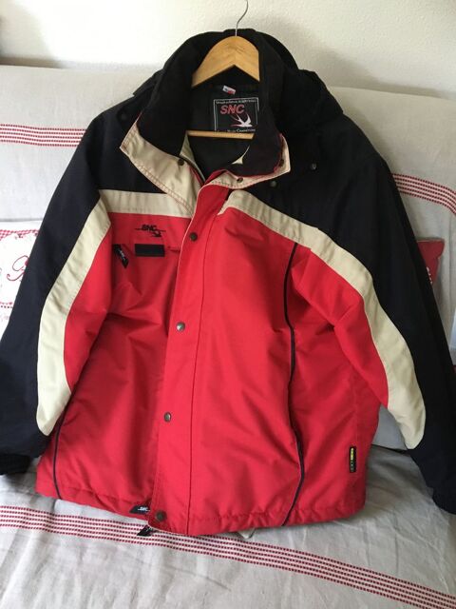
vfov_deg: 61.7
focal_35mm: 29
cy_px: 304
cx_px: 228
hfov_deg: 48.2
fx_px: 509
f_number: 2.2
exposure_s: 1/25
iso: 200
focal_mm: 4.15
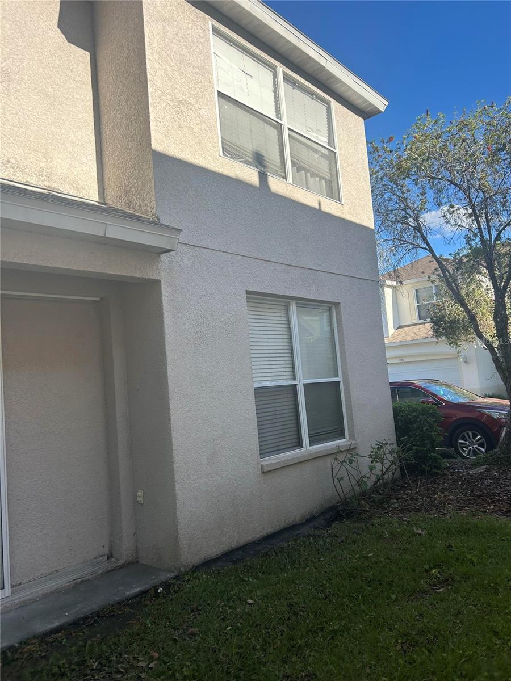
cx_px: 256
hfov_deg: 53.1
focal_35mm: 26
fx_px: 512
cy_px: 340
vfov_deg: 67.3
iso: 50
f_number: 1.5
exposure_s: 1/1751
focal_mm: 5.7
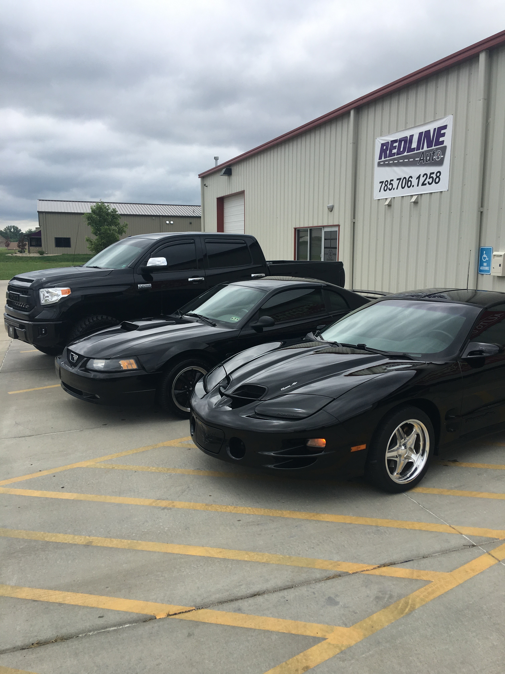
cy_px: 337
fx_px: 564
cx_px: 252
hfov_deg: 48.2
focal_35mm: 29
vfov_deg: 61.7
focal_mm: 4.15
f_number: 2.2
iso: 25
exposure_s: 1/1451
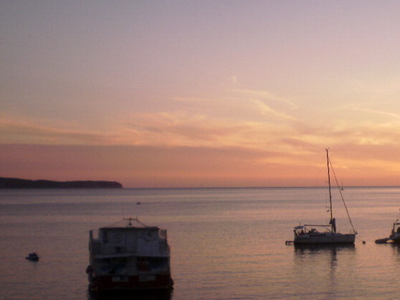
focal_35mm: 71
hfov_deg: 26.8
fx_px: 820
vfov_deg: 20.7
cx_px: 323
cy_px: 152
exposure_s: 1/500
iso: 100
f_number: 3.1
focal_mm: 6.3
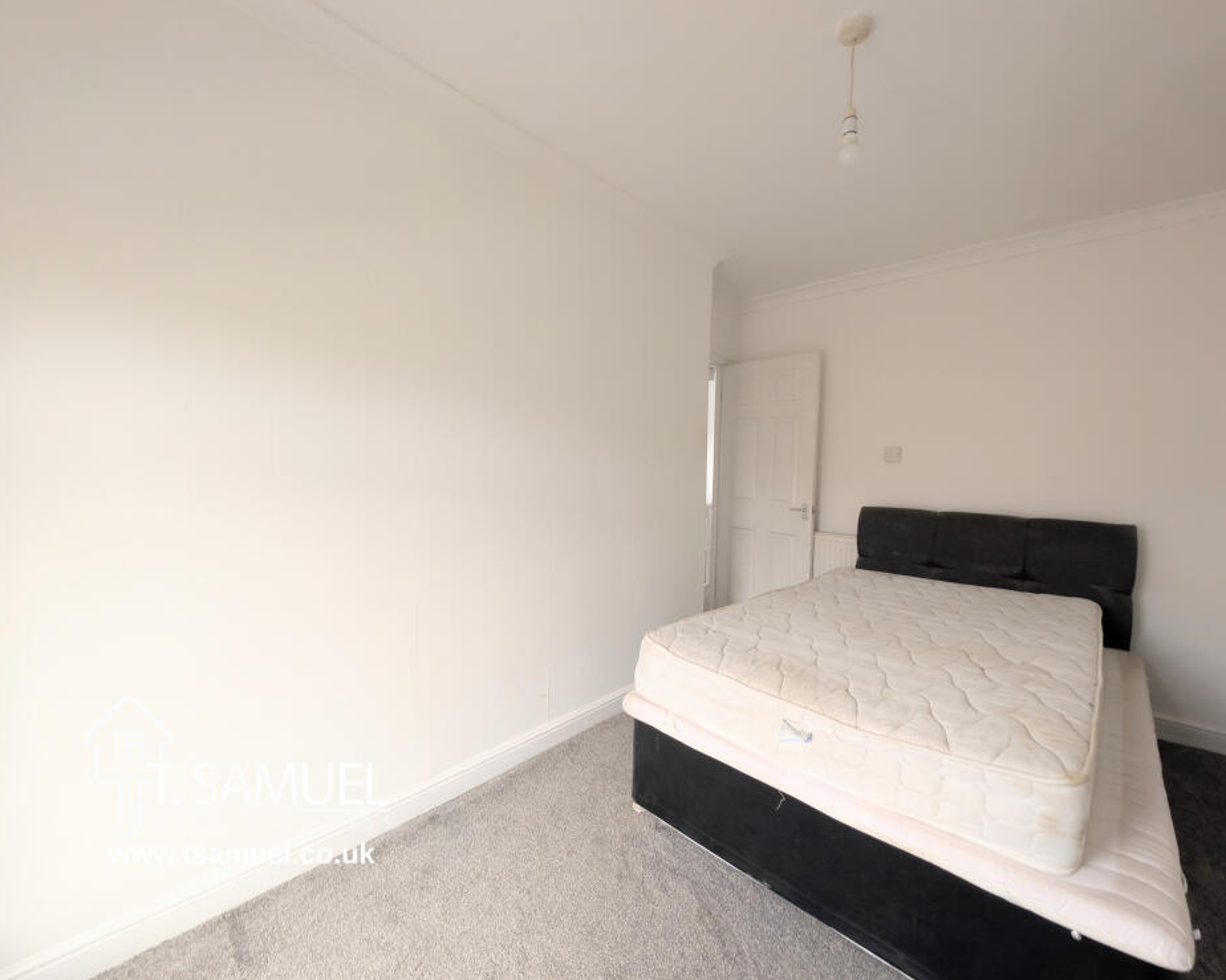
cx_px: 642
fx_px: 472
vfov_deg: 92.2
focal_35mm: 13
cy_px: 489
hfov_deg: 104.8
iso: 39
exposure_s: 1/17.5
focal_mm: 2.23
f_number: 1.95
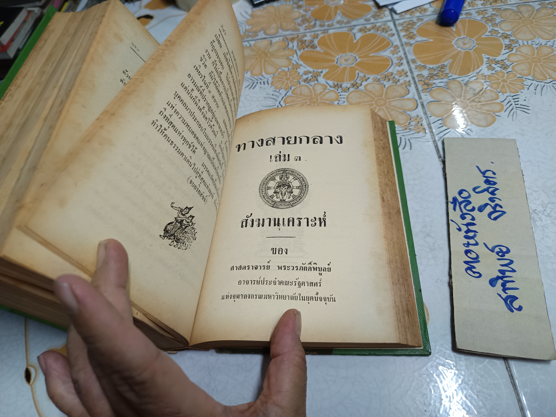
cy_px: 208
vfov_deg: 56.8
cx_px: 278
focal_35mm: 24
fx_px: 385
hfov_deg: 71.6
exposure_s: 1/33.3
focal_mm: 5.31
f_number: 1.7
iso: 852
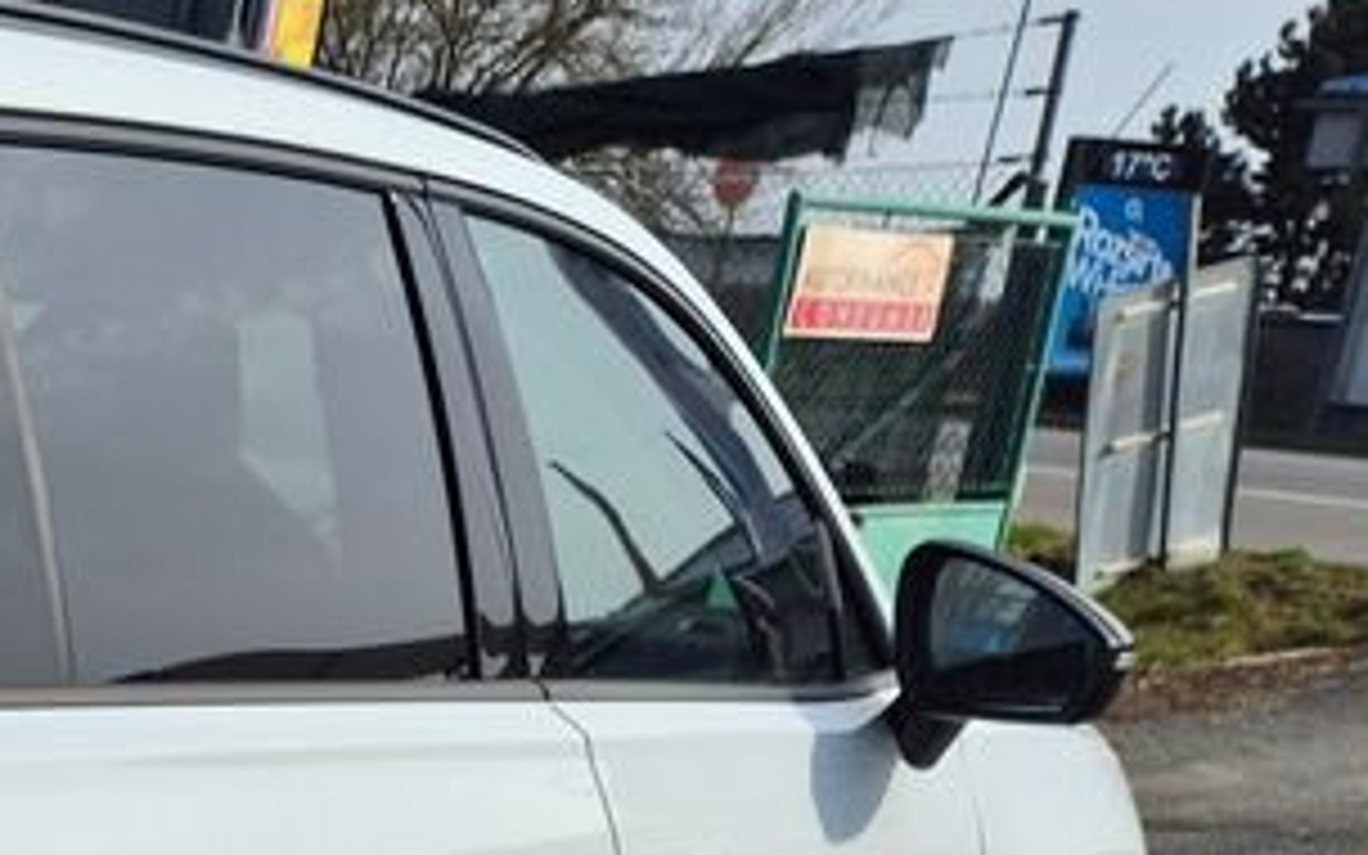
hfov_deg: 20.3
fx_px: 3057
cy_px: 1228
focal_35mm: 82
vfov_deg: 14.9
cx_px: -882
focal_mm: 5.4
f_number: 1.8
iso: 25
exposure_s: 1/2816
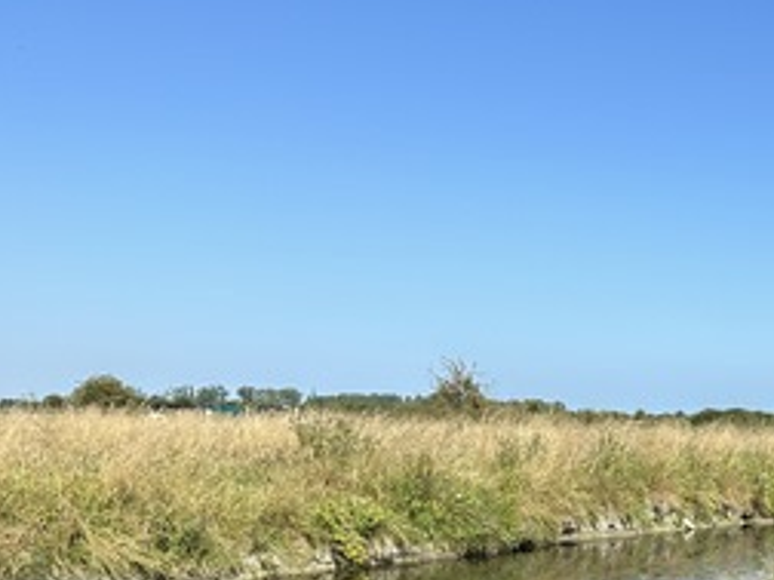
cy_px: 712
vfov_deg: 22.1
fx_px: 1364
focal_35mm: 61
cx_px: 971
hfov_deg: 27.2
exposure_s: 1/4184
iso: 80
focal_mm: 6.86
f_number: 1.78
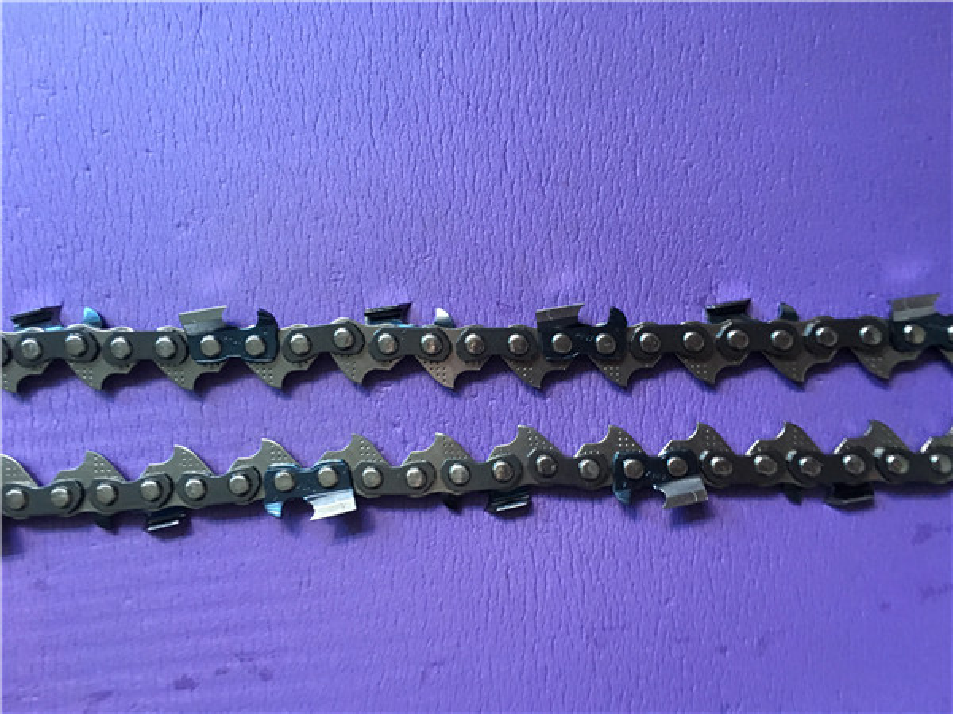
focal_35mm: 29
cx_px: 476
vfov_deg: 48.2
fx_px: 798
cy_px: 357
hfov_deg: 61.7
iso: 100
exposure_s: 1/8
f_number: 2.2
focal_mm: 4.15
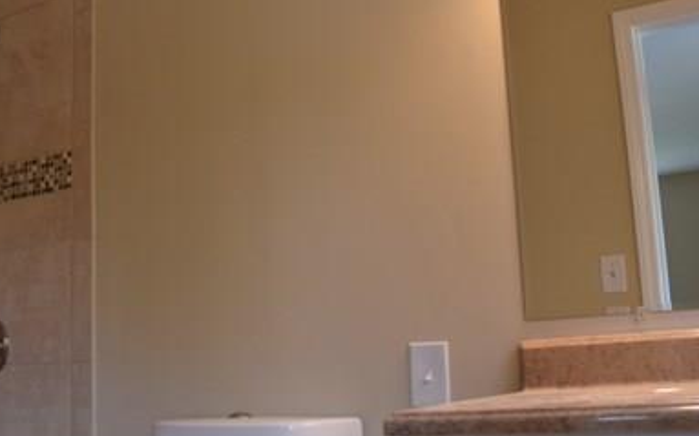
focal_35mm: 46
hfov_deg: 42.9
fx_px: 876
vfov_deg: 28.0
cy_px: 229
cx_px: 234
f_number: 4.5
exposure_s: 1/80
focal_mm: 18
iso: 400
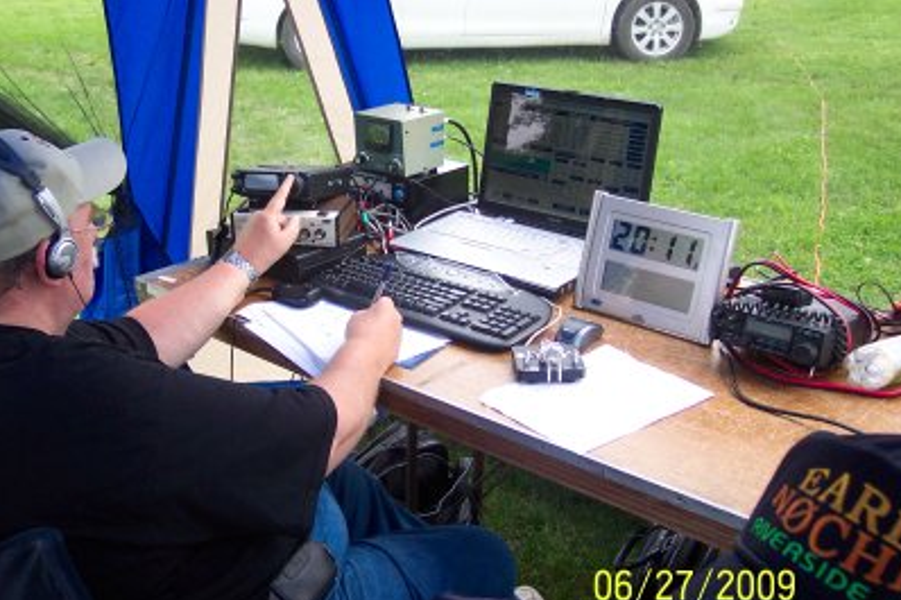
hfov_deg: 45.4
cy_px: 301
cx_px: 396
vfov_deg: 31.2
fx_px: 1076
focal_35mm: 43
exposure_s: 1/180
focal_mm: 8
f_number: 2.8
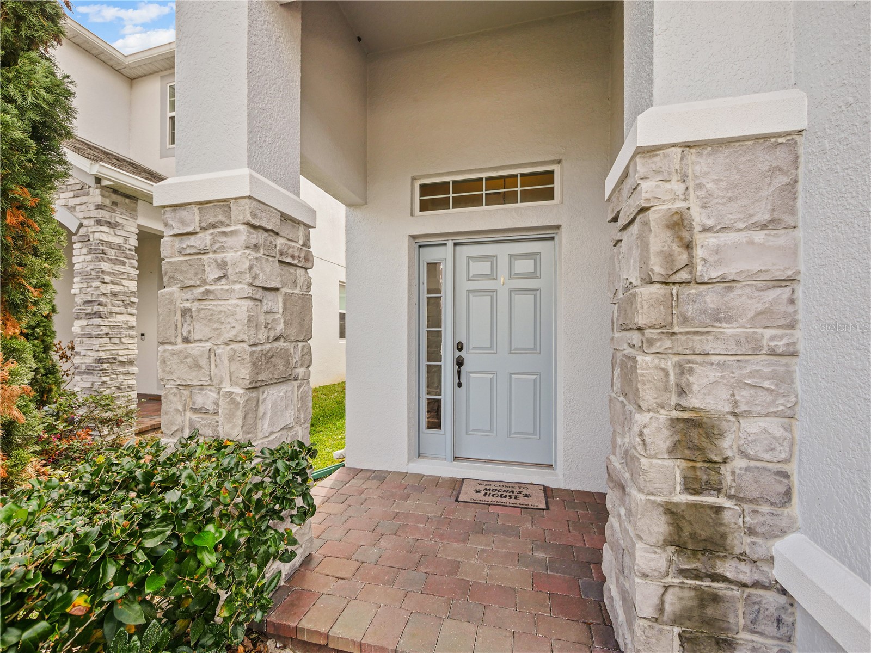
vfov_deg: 85.7
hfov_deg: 102.1
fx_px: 352
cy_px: 326
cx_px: 436
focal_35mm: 14
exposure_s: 1/250
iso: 200
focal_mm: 7
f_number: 5.6
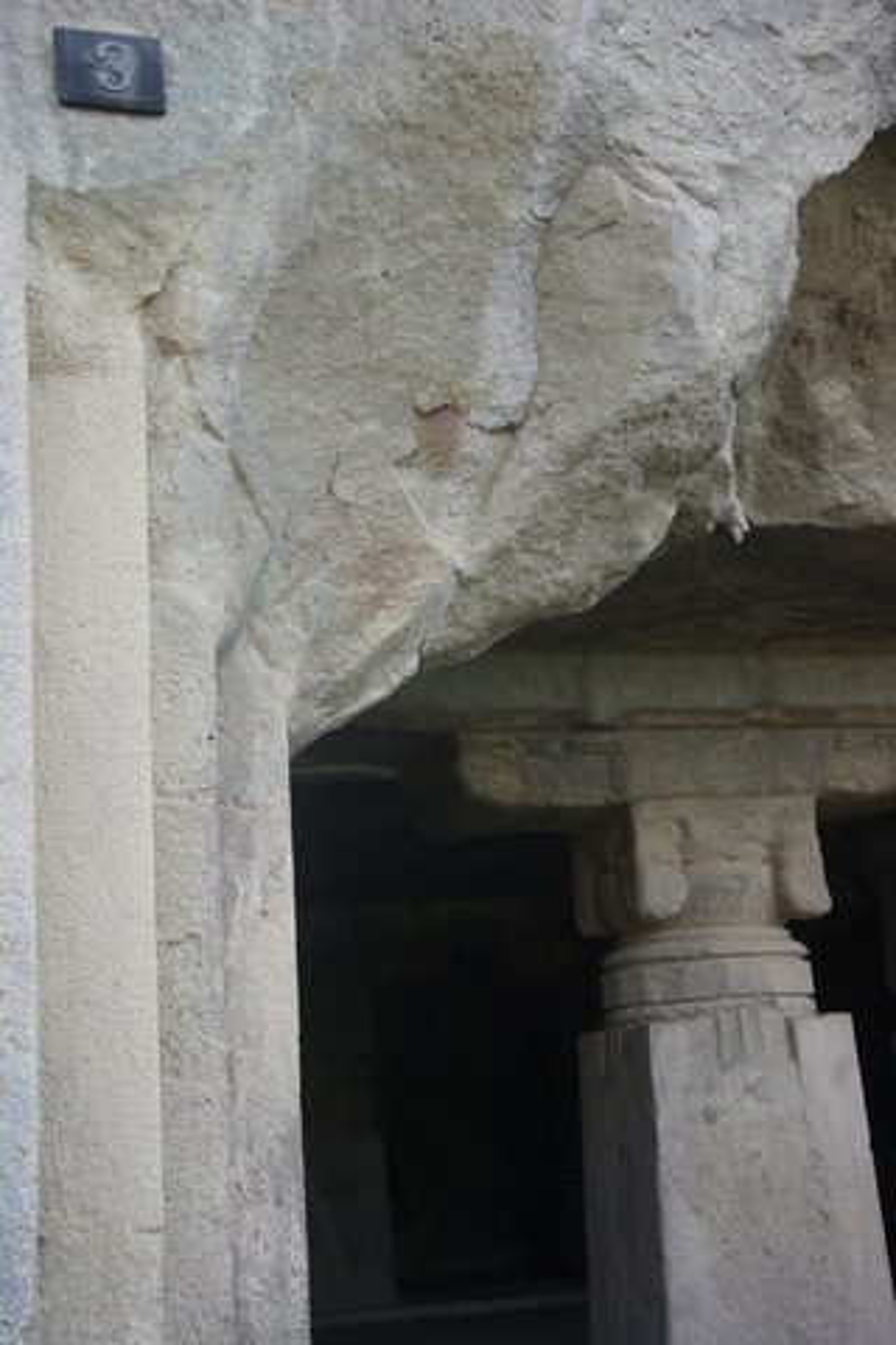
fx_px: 1960
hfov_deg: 25.8
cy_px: 672
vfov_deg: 37.9
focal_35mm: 52
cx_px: 448
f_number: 4.5
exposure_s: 1/45
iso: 400
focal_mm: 35
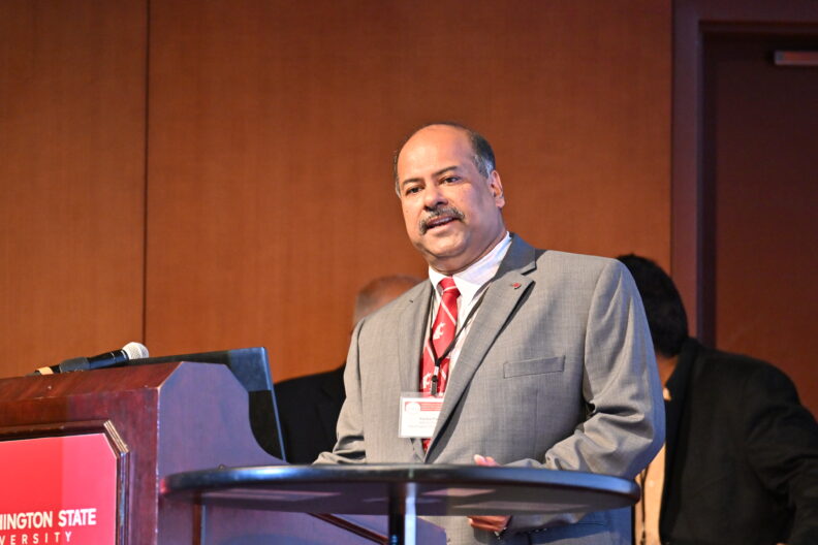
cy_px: 272
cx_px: 409
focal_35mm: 300
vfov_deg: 4.6
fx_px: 6816
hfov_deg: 6.9
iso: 1600
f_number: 2.8
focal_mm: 200
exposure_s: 1/125
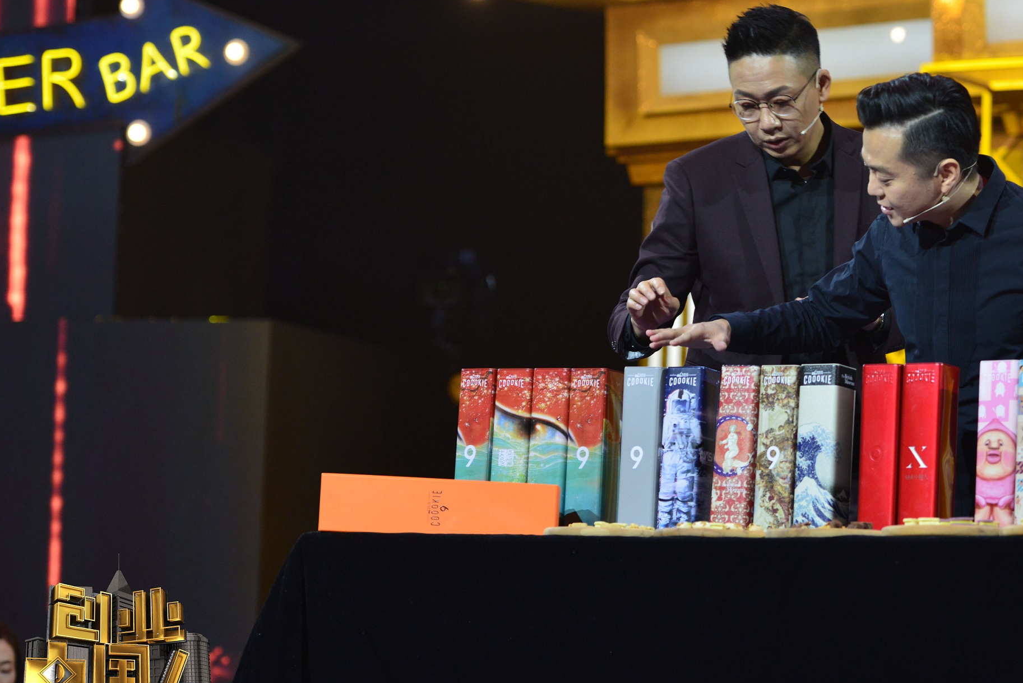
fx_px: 3894
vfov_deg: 10.0
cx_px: 687
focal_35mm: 137
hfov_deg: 14.9
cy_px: 293
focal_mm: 100
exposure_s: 1/160
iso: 1600
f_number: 3.2
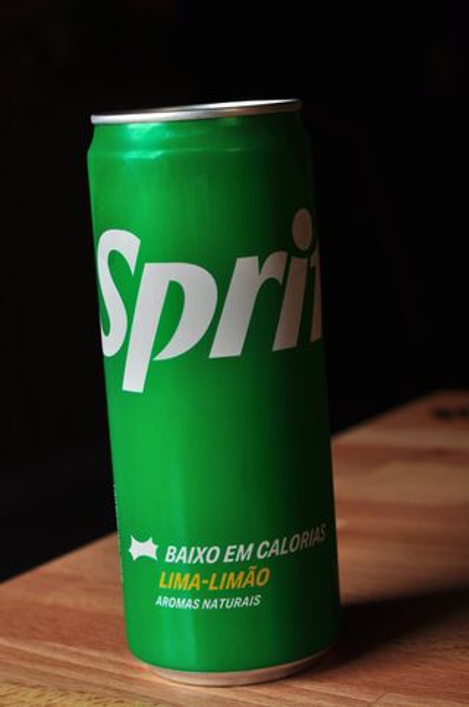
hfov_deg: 18.1
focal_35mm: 75
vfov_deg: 27.0
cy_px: 354
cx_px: 234
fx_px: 1470
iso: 250
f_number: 6.3
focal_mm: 50
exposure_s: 1/160
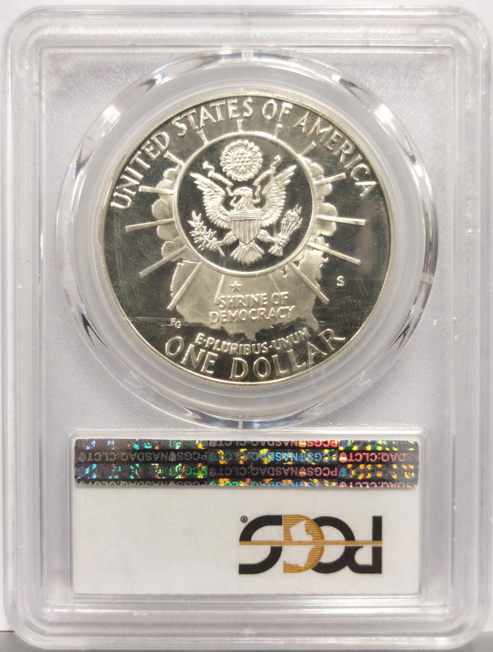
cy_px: 326
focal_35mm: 54
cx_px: 246
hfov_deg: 27.2
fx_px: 1020
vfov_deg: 35.4
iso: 100
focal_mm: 5.56
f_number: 16
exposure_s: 1/100
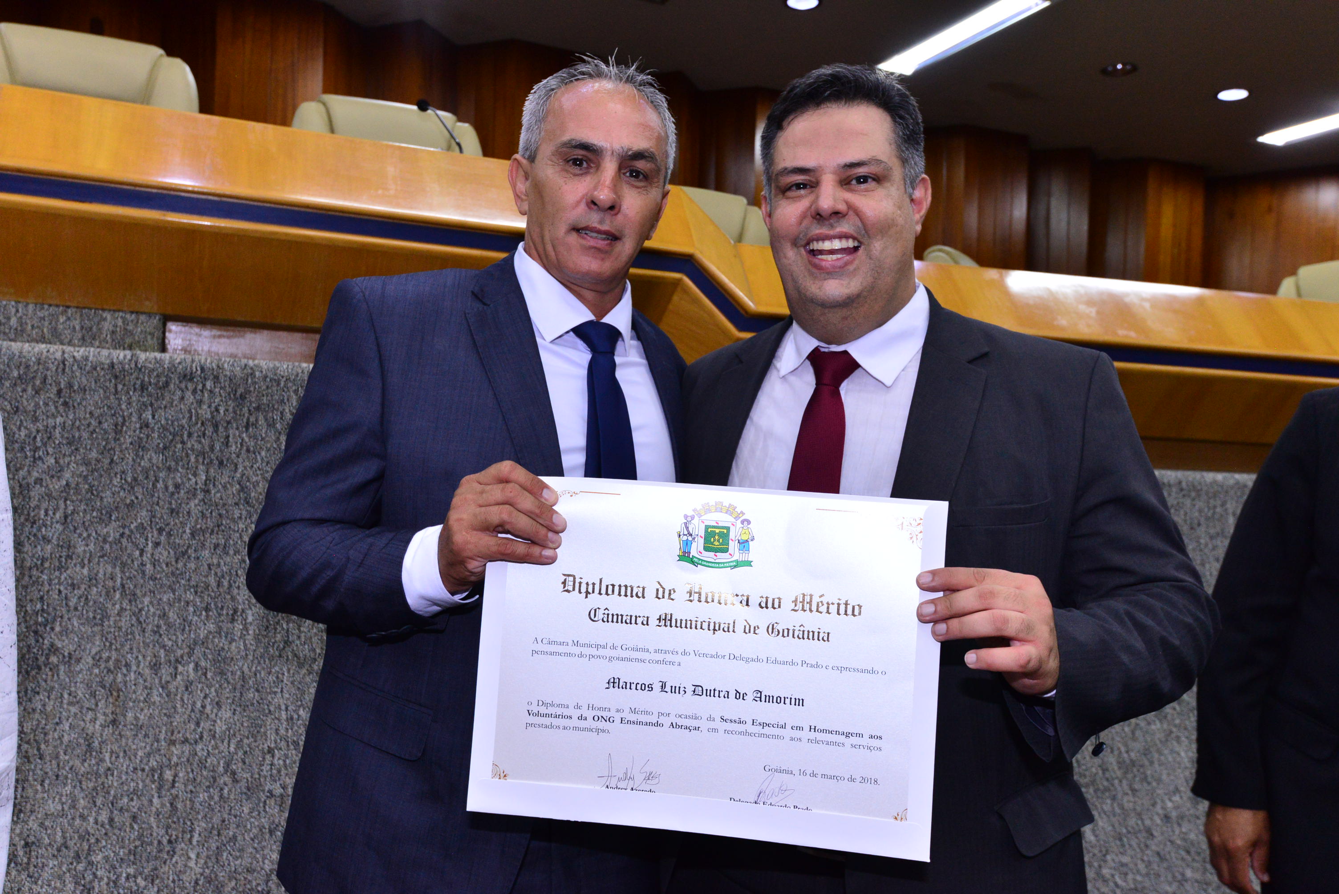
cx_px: 670
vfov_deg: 43.6
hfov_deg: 61.9
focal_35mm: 30
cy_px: 447
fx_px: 1116
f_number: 8
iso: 2500
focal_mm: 30
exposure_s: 1/100
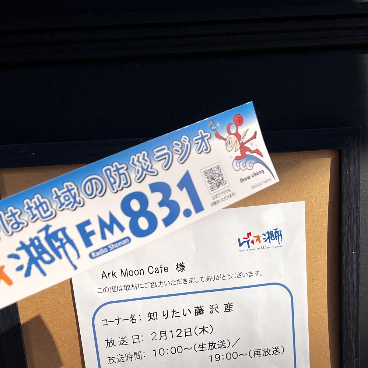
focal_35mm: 46
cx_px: 213
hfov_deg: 36.7
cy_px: 340
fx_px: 553
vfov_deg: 34.5
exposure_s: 1/8696
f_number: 1.5
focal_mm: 5.7
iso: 50
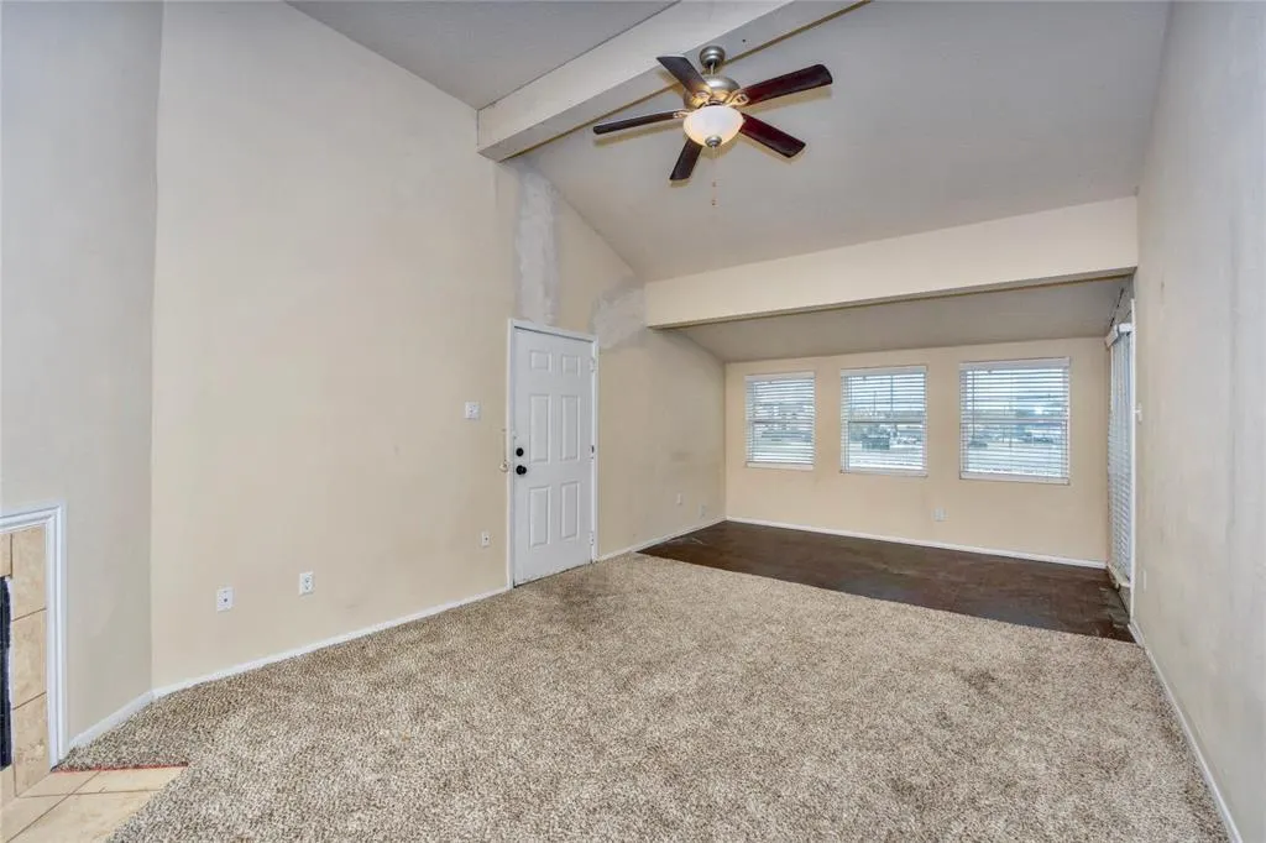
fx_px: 527
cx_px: 633
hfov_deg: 100.4
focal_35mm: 15
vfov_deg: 77.3
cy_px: 422
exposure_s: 1/250
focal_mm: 10
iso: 100
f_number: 4
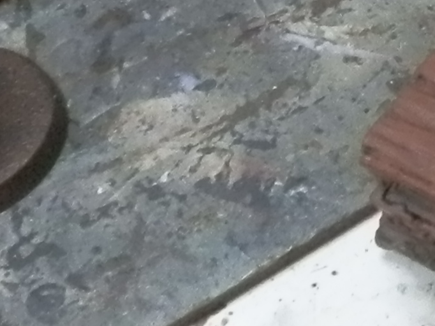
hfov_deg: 10.7
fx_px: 2212
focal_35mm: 176
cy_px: -368
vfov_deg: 8.0
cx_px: 728
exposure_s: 1/160
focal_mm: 5
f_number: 3.1
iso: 400
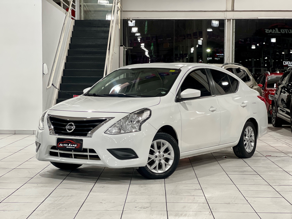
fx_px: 650
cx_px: 146
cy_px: 110
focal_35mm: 77
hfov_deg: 25.3
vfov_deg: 19.1
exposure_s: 1/40
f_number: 2.8
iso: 250
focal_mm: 9
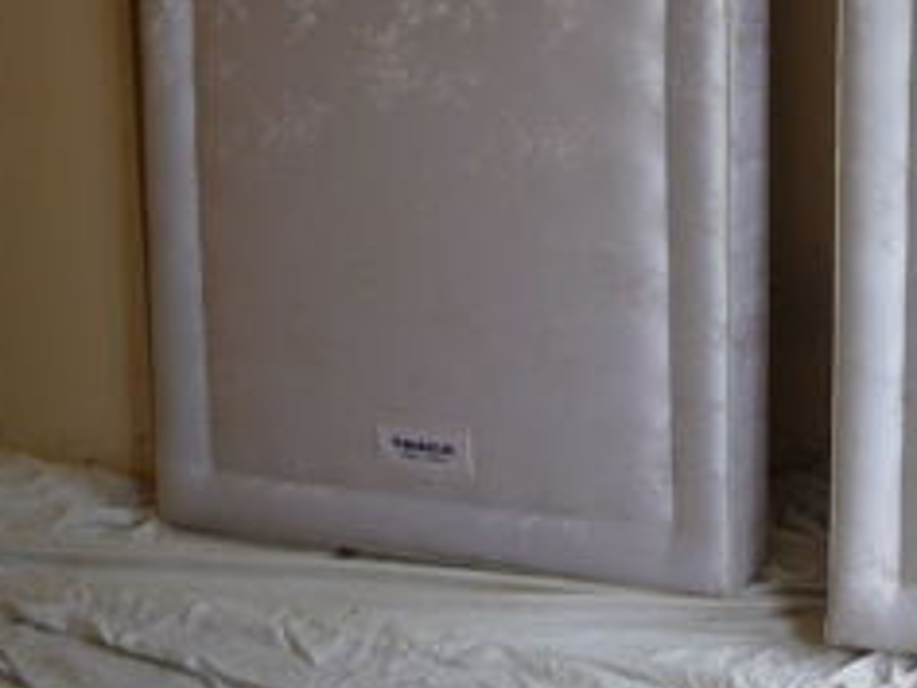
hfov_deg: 29.7
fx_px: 1616
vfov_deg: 23.3
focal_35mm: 61
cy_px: 39
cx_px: 905
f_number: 3.3
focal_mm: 5.2
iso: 100
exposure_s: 1/30
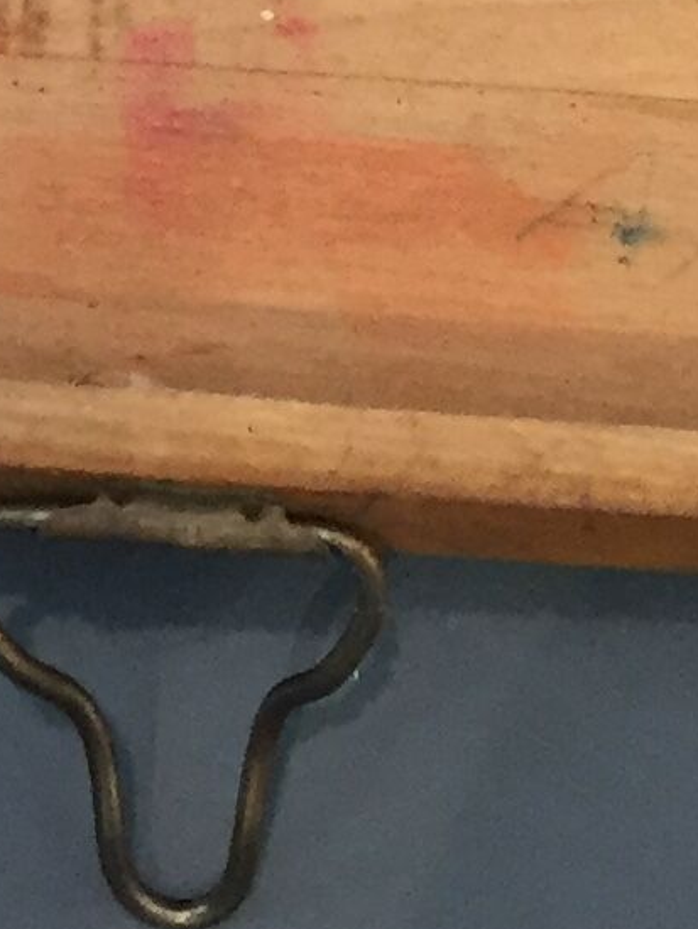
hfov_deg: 8.6
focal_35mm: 172
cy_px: -1478
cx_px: 287
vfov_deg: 9.8
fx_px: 4621
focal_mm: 4.15
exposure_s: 1/33
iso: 160
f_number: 2.2
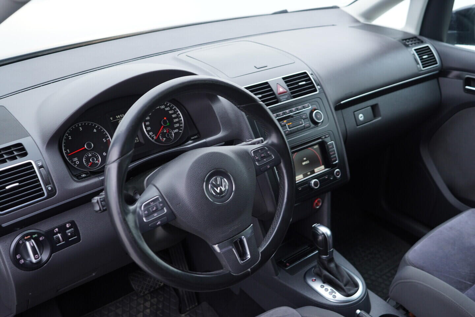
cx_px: 238
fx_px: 475
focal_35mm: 36
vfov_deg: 36.9
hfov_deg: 53.1
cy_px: 158
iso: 200
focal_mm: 24
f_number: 2.8
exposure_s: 1/40
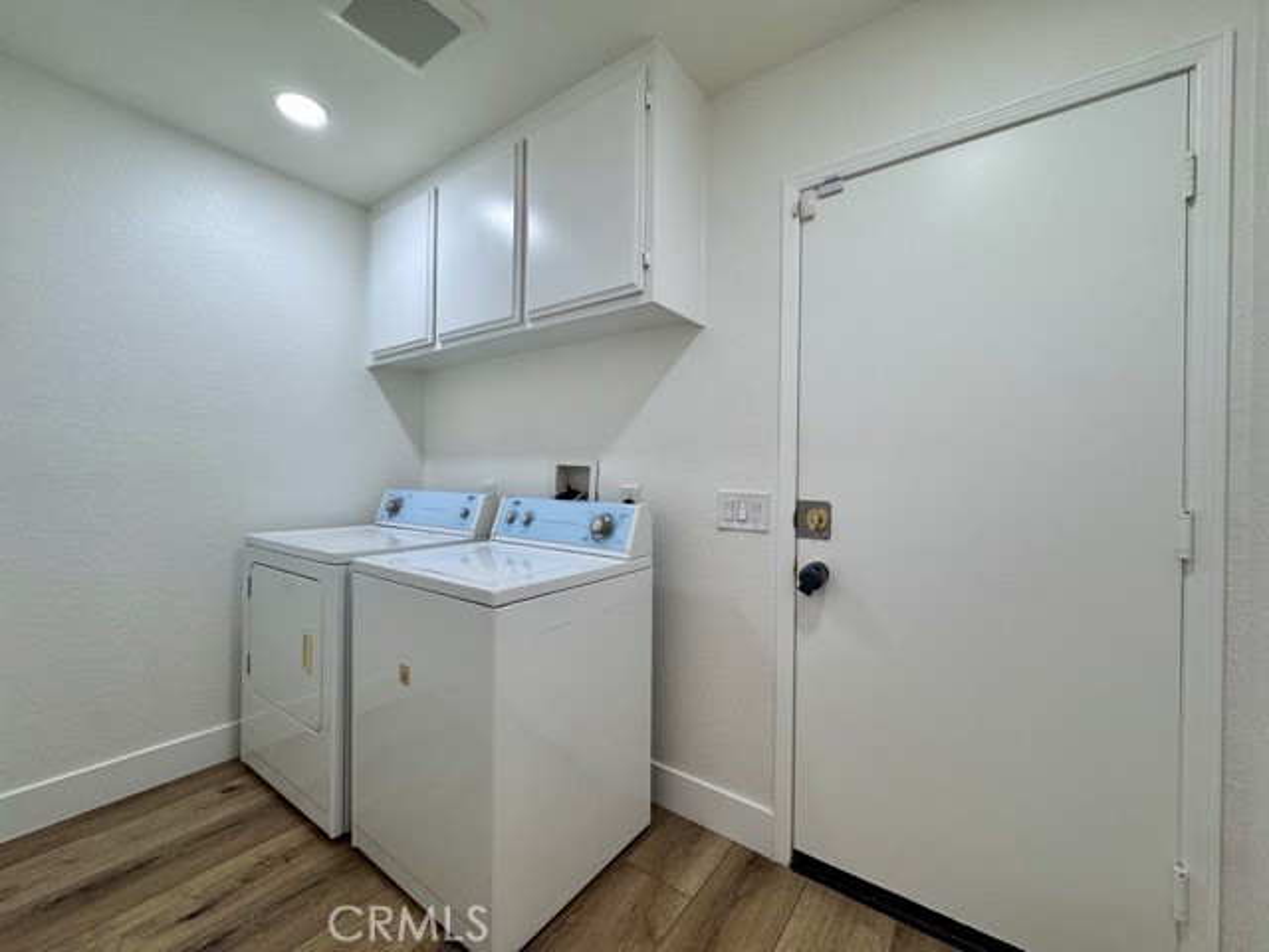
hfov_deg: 102.1
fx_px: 513
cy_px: 476
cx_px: 634
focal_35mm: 14
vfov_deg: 85.7
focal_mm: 2.22
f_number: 2.2
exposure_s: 1/120
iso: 100
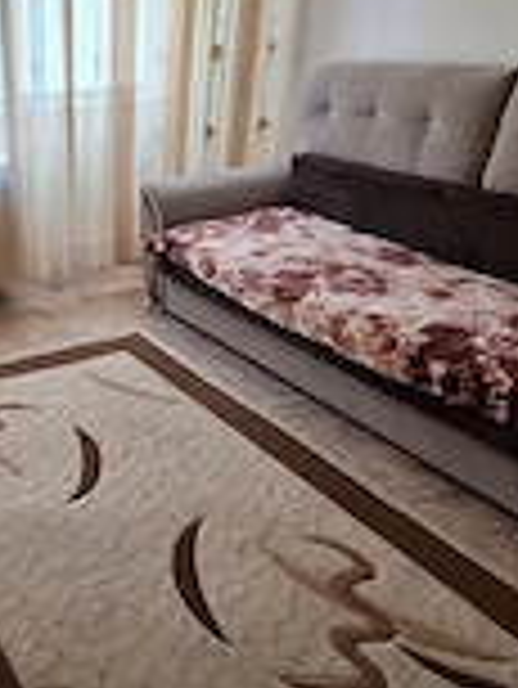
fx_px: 677
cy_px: 405
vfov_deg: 53.6
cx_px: 18
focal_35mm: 34
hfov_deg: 38.0
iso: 100
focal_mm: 1.74
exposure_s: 1/50
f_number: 2.2
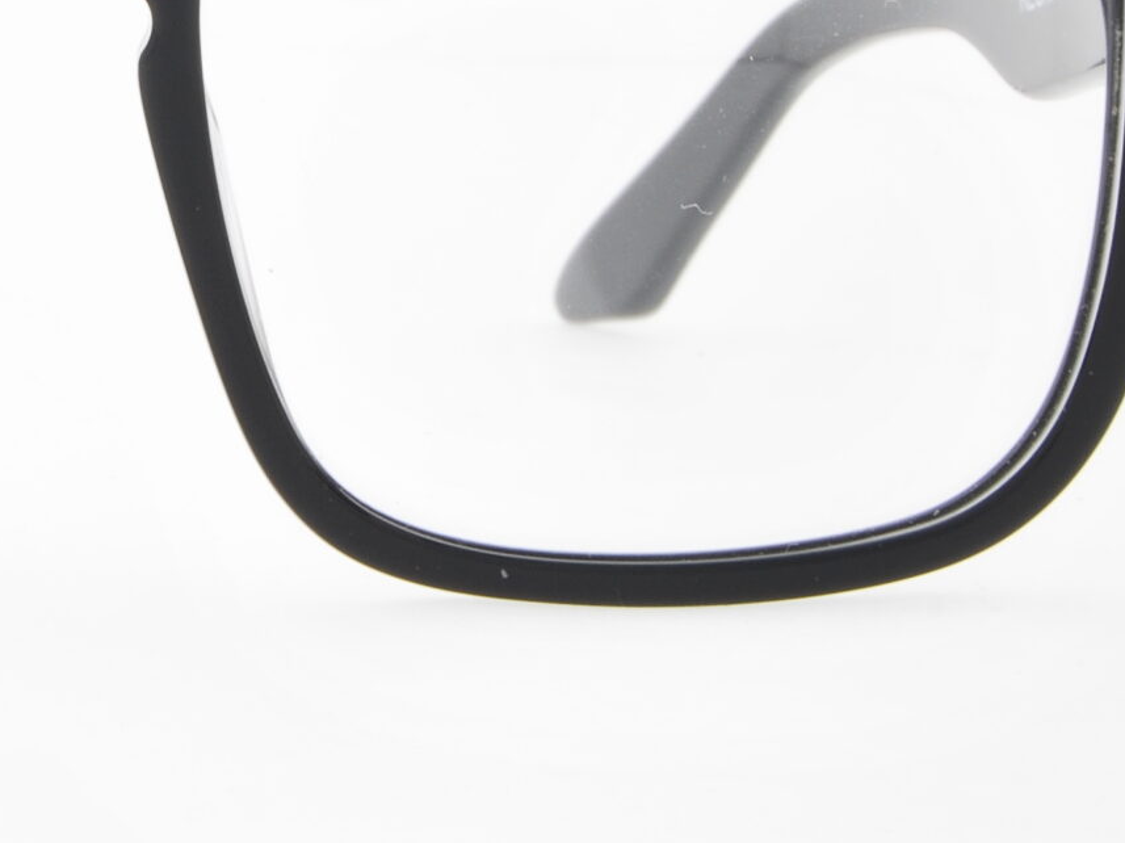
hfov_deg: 11.9
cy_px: -64
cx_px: 45
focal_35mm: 164
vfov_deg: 9.0
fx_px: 5328
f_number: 22
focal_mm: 38
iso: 100
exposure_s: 1/13
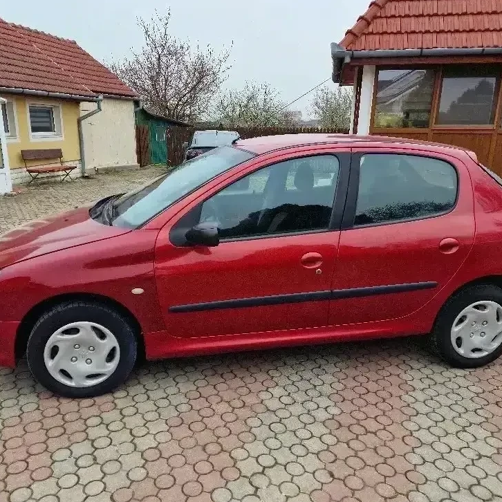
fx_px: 459
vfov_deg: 57.3
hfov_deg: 57.3
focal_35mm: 28
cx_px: 240
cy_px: 257
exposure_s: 1/164
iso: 50
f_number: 1.8
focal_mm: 6.4
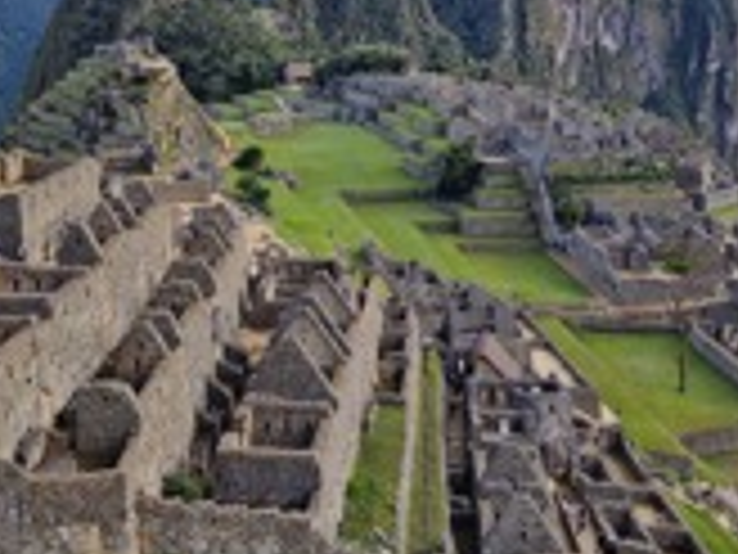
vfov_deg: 25.3
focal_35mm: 56
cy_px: 54
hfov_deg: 34.2
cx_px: 441
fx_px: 1194
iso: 50
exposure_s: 1/256
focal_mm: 5.4
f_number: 1.8
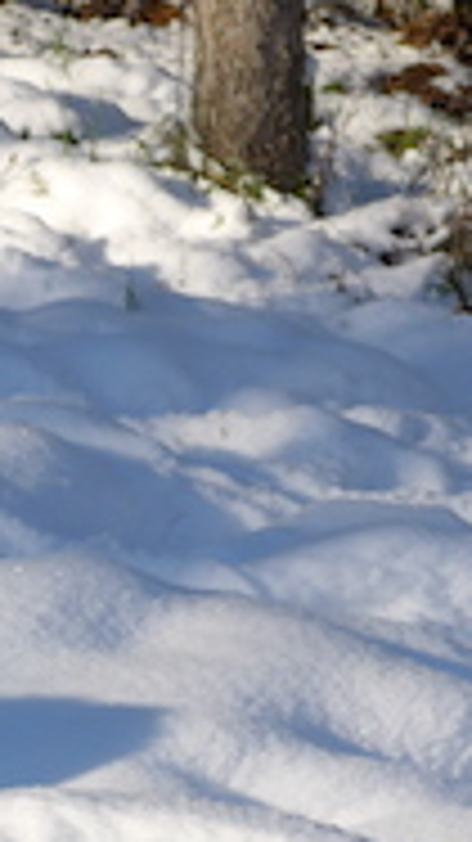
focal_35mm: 206
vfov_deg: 10.3
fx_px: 4590
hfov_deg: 5.7
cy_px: 986
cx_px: -701
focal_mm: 12.7
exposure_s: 1/800
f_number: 4.5
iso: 100
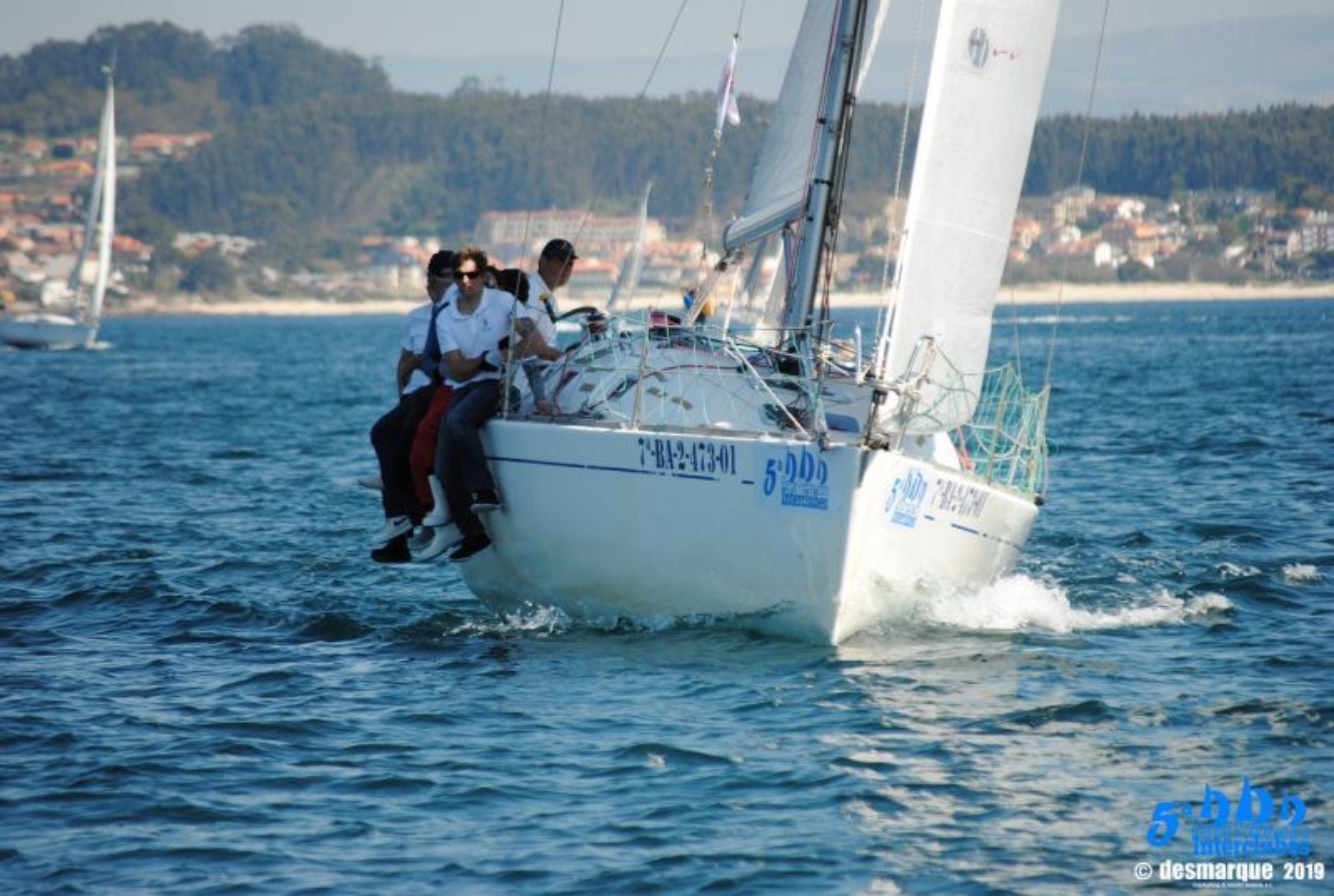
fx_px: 11139
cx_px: 667
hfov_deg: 6.9
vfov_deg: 4.6
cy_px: 448
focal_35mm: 300
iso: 200
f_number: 5.6
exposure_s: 1/640
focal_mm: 200
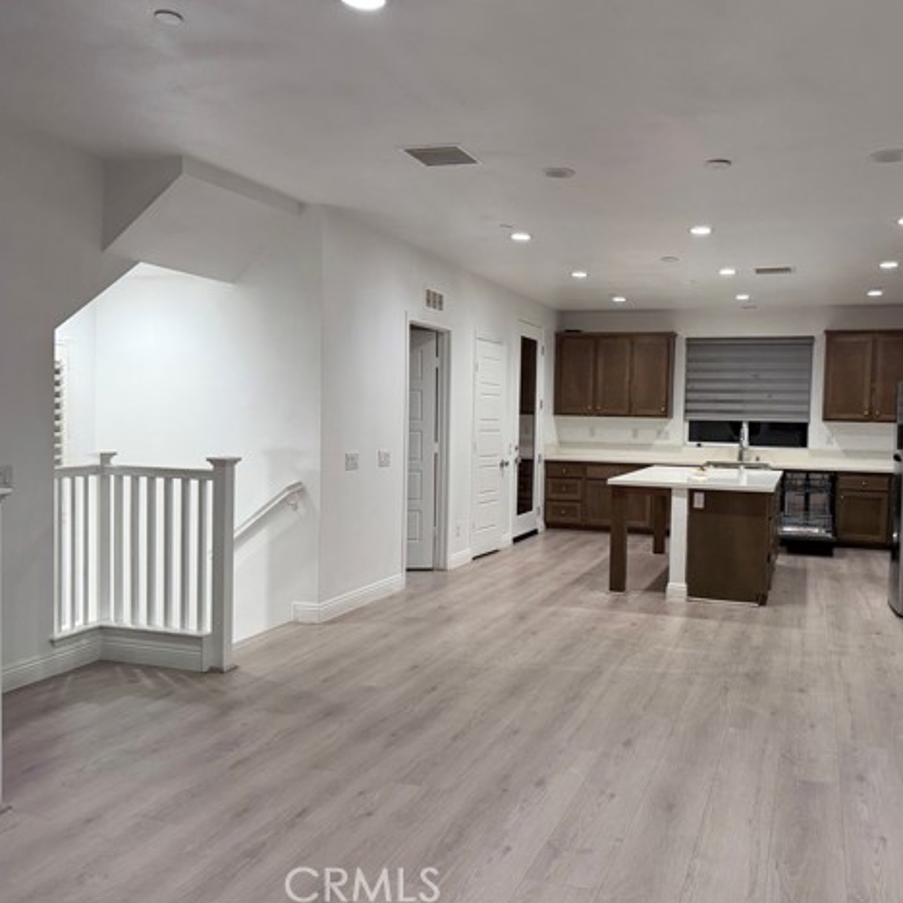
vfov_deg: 55.6
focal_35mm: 29
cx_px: 561
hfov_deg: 55.0
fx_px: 856
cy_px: 450
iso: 160
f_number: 1.78
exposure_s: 1/120
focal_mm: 6.76
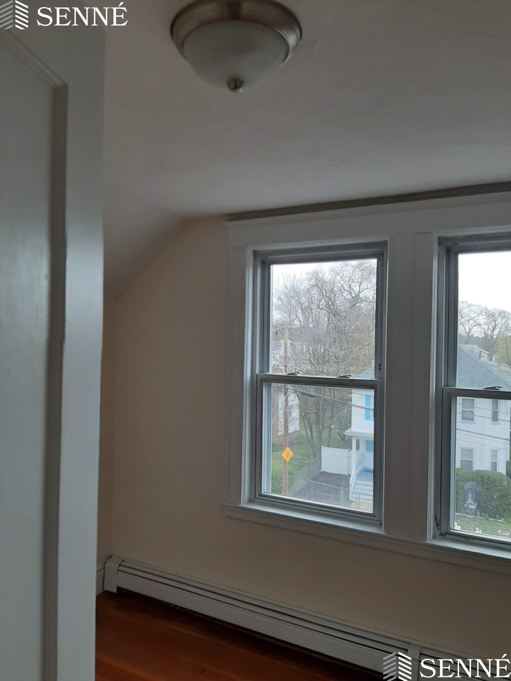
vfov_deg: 67.3
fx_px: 512
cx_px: 256
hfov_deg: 53.1
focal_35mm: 26
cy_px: 340
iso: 40
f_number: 1.7
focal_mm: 3.93
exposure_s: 1/100
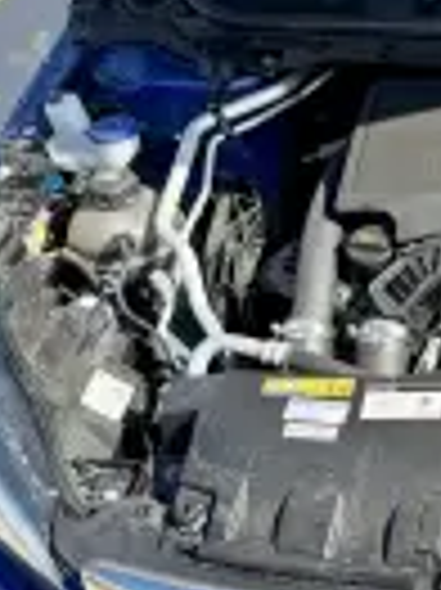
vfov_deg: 29.3
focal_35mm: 66
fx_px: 1123
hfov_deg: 20.2
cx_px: 585
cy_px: 351
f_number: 1.78
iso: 80
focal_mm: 6.76
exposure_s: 1/1727
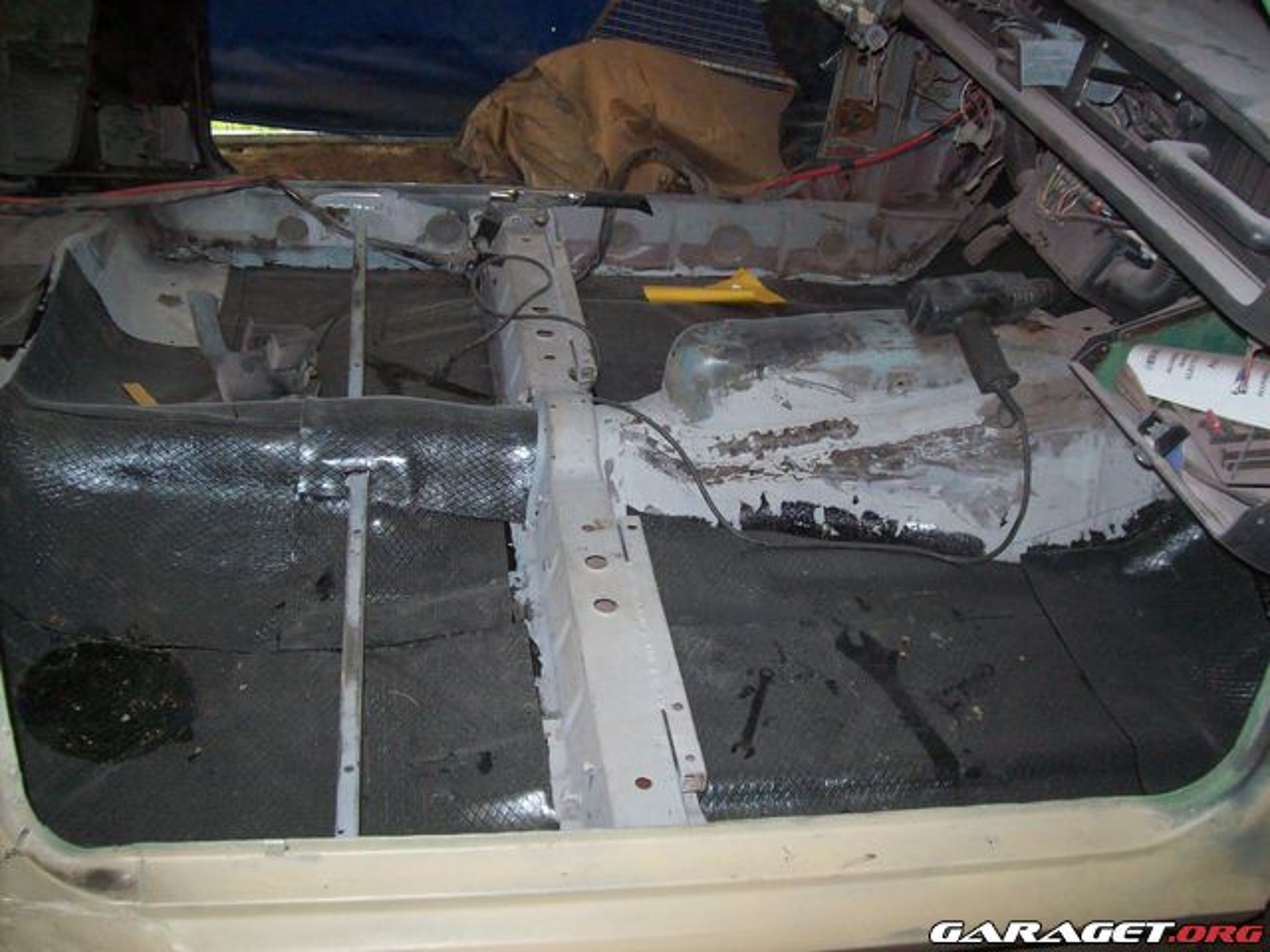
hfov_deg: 51.4
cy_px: 476
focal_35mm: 36
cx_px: 635
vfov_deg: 39.7
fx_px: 1321
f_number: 2.7
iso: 200
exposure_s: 1/64
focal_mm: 6
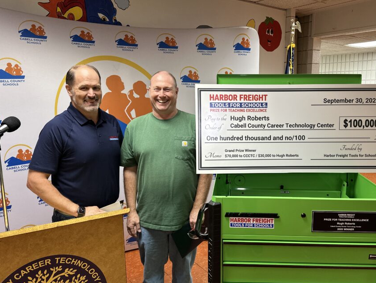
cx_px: 225
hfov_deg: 61.1
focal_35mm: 29
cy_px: 149
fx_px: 315
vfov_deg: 48.2
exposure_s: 1/60
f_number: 1.78
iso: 160
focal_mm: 6.86
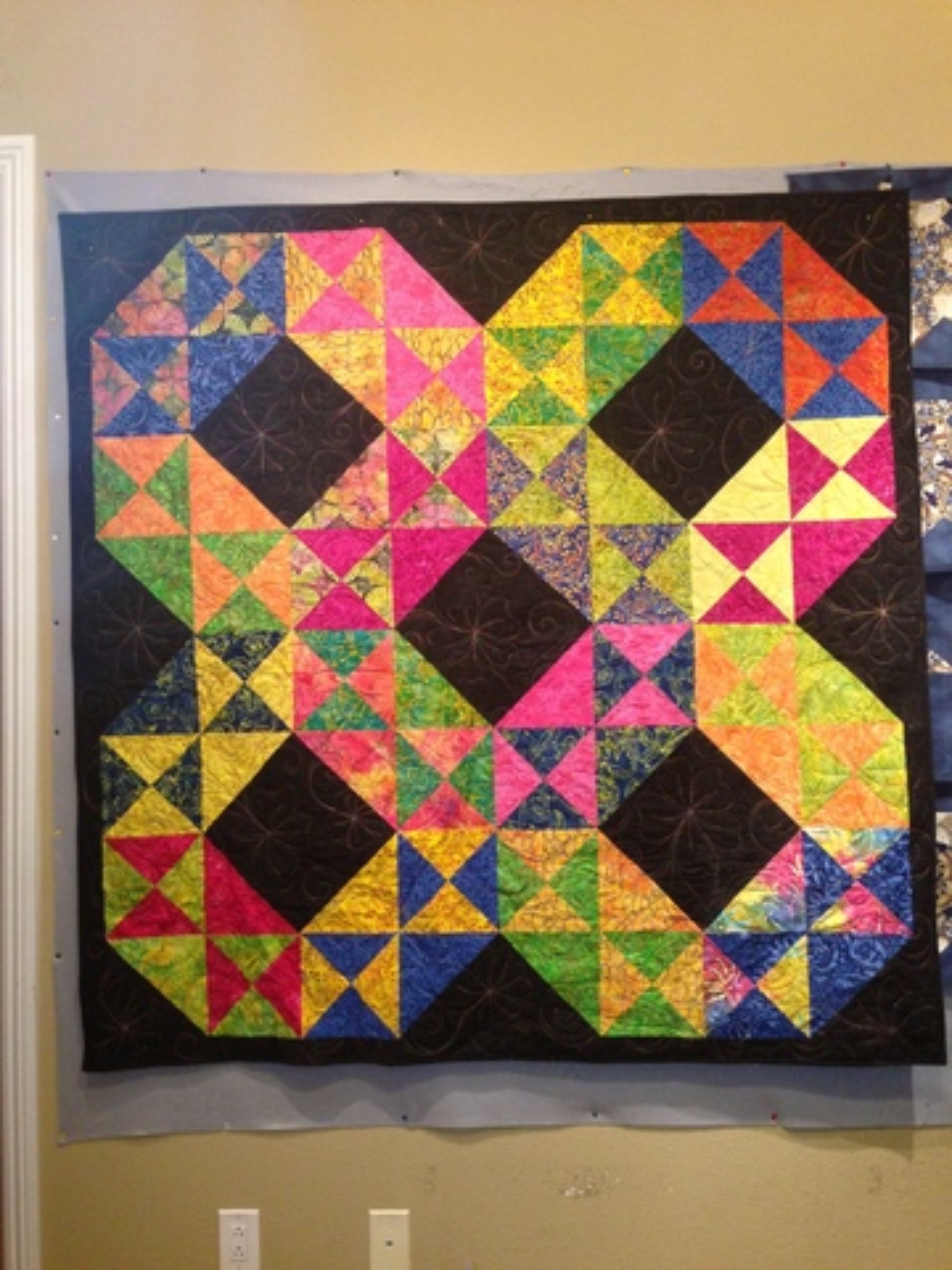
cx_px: 476
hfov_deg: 42.9
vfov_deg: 55.4
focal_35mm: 33
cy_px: 635
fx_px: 1210
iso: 250
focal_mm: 4.13
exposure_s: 1/20
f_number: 2.4
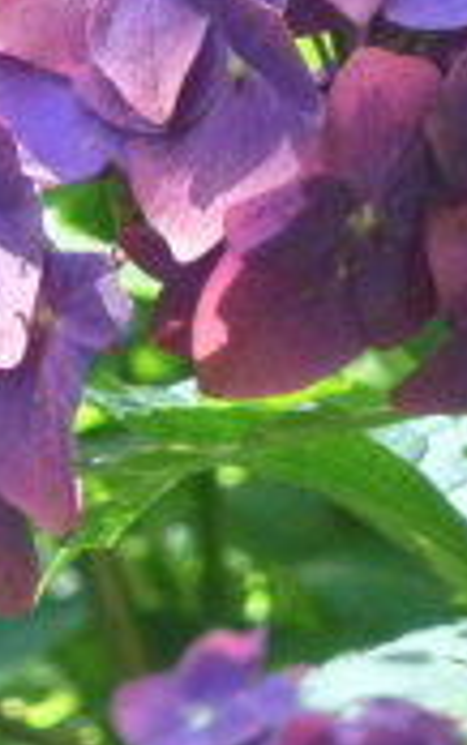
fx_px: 9636
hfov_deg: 2.8
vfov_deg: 4.4
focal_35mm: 474
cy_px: 94
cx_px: -163
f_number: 5.9
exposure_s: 1/40
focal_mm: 22
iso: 400
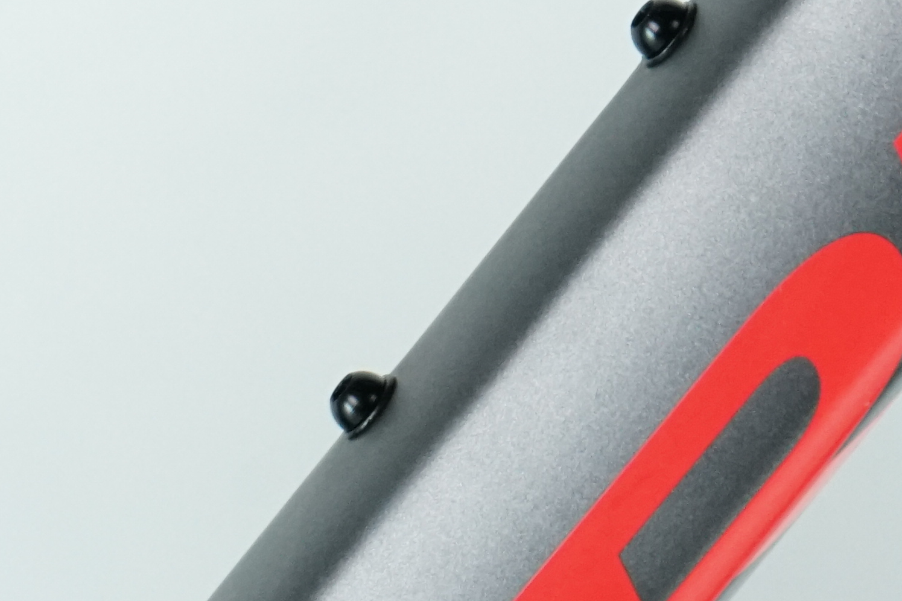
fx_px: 7039
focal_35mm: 281
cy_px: -523
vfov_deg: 4.8
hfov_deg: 7.1
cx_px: -682
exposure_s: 1/200
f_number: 5.6
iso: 2500
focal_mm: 70
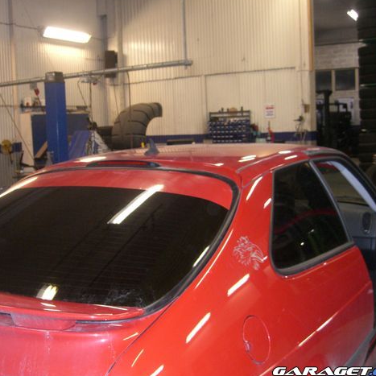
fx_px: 565
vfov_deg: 36.8
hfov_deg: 36.7
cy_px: 186
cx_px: 153
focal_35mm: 46
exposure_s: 1/60
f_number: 2.8
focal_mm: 7.9
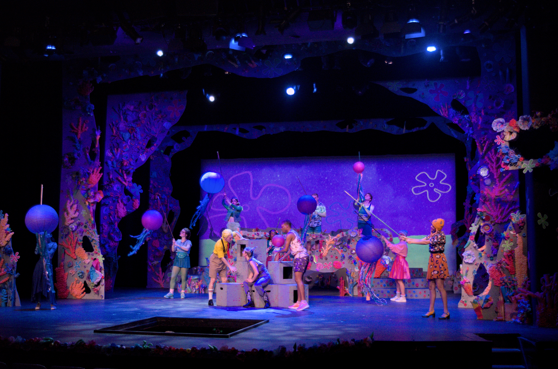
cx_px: 279
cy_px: 184
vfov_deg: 29.7
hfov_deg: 43.7
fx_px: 696
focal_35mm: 45
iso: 3200
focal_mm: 30
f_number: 4.2
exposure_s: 1/80
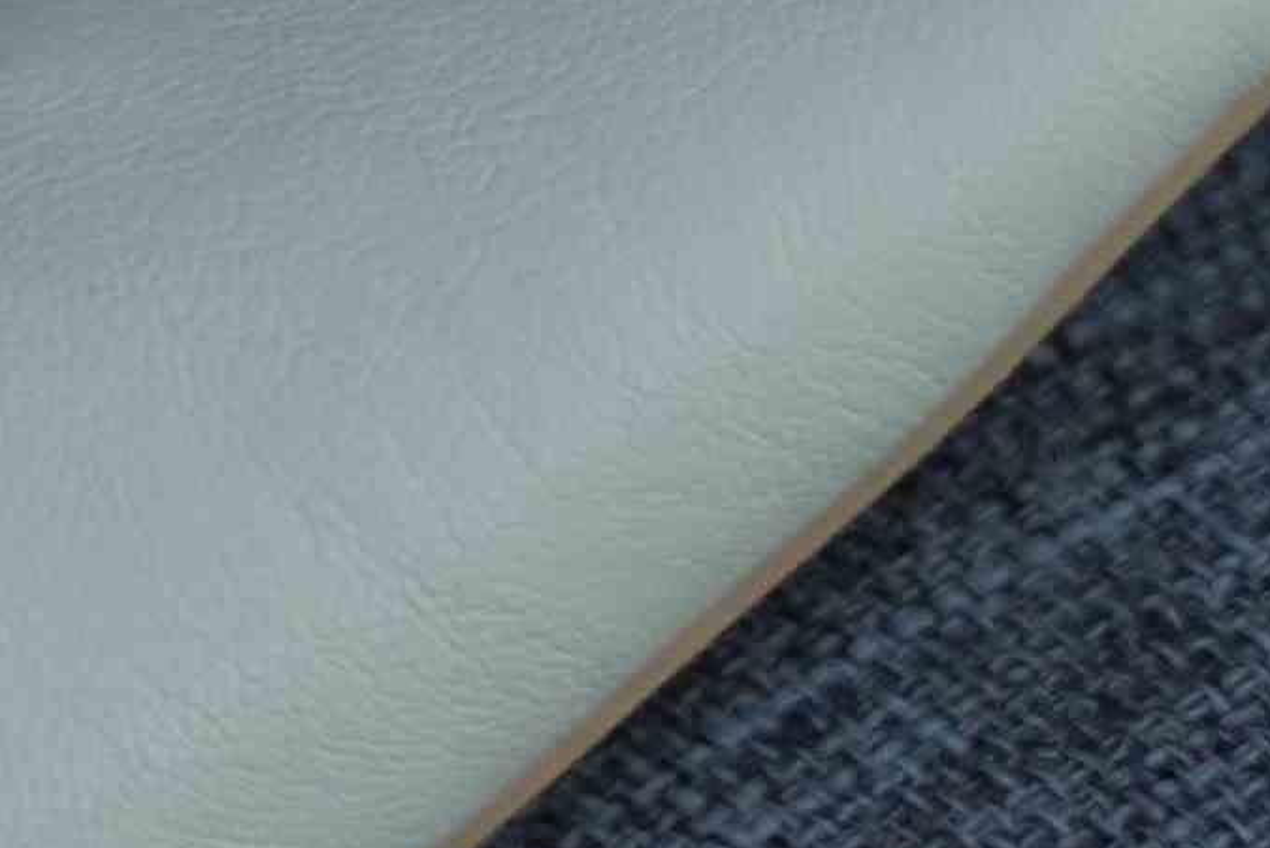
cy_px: 26
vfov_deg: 3.8
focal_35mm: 359
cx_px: -2480
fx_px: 12670
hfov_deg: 5.4
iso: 160
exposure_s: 1/160
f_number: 2
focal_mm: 50
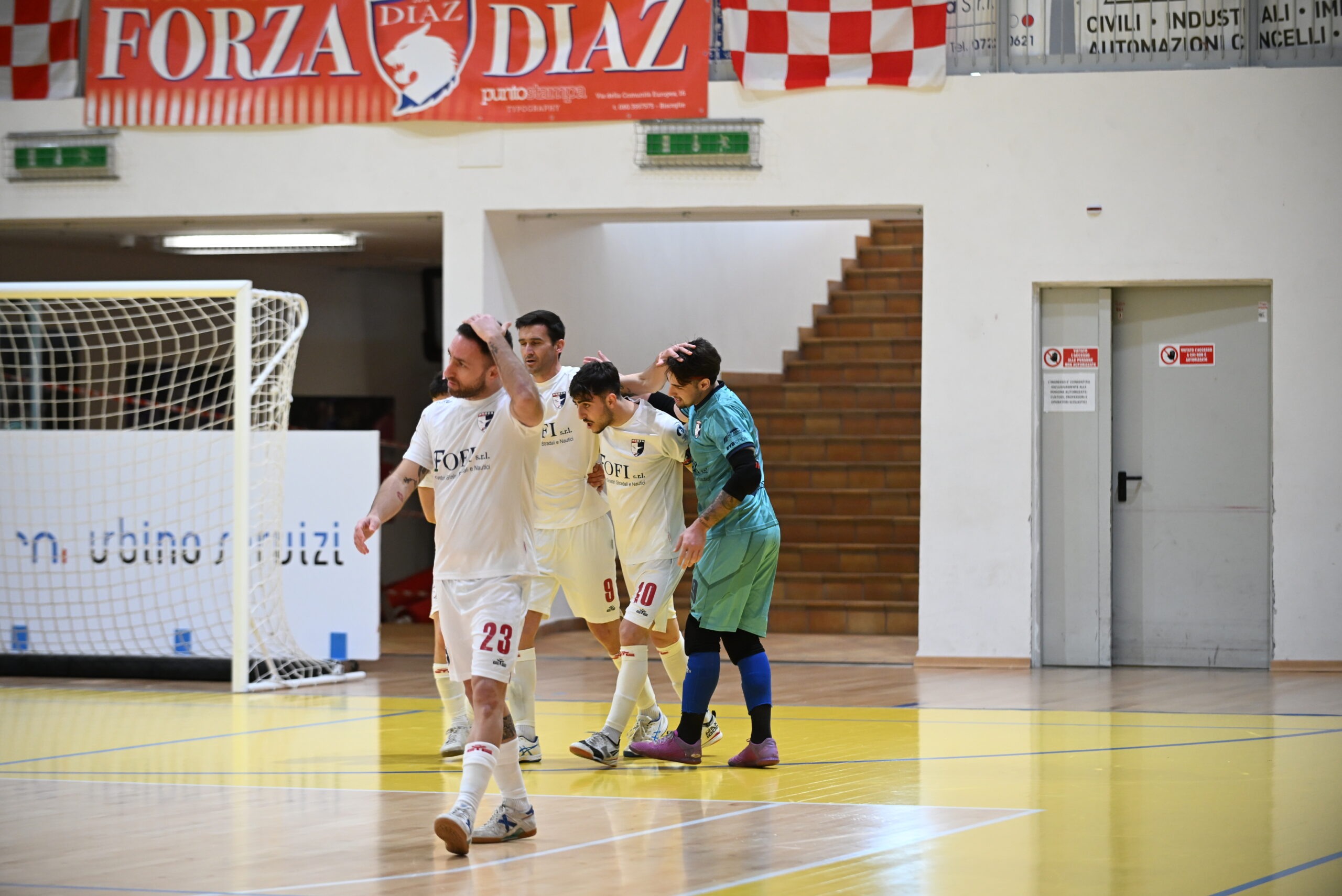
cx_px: 671
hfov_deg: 15.8
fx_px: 4849
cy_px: 448
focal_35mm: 130
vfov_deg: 10.6
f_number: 3.5
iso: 2500
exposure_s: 1/640
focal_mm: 130
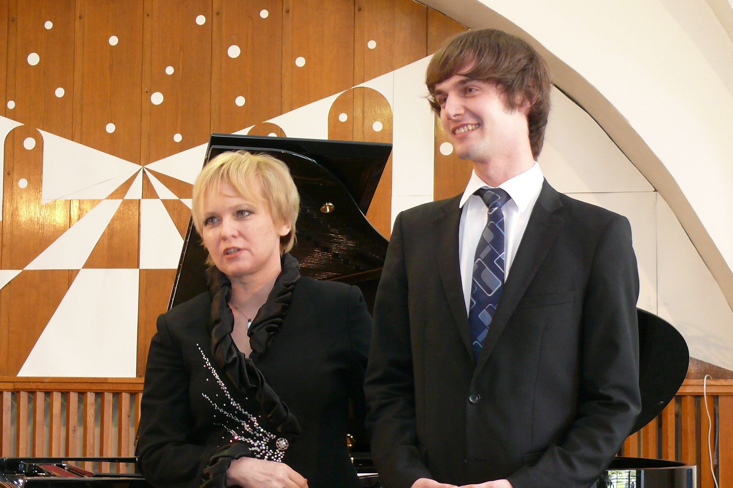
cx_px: 367
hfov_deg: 23.9
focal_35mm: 85
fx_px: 1730
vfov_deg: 16.1
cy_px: 266
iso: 200
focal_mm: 11.8
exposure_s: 1/15
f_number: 3.2
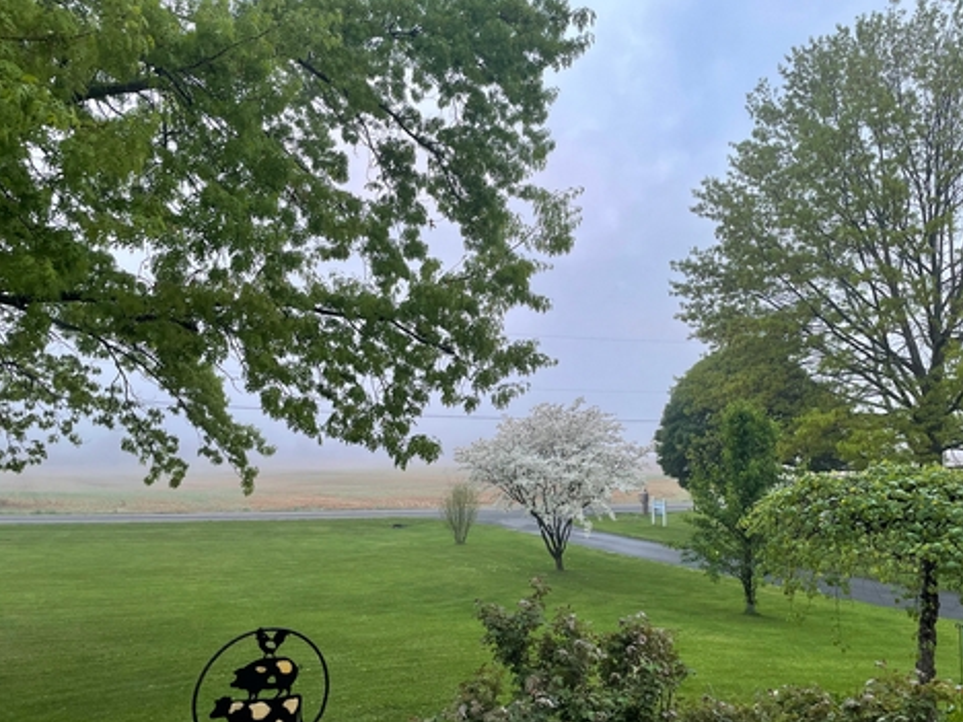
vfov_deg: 49.7
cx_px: 516
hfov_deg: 63.4
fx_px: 779
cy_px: 387
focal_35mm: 28
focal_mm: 4.2
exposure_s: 1/120
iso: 100
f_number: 1.6
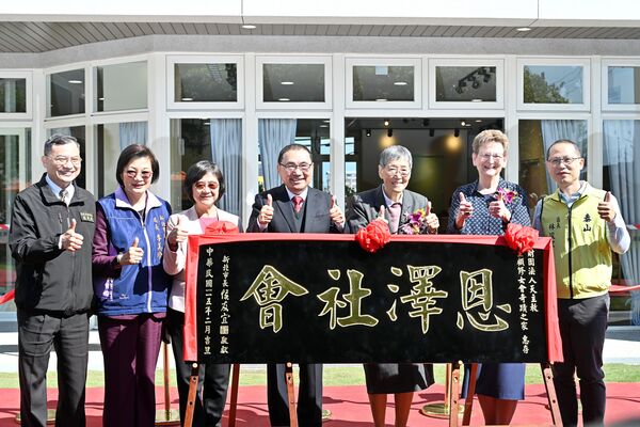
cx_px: 320
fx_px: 889
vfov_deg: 27.0
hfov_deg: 39.6
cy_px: 214
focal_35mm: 50
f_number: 5
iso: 180
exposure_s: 1/640
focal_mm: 50
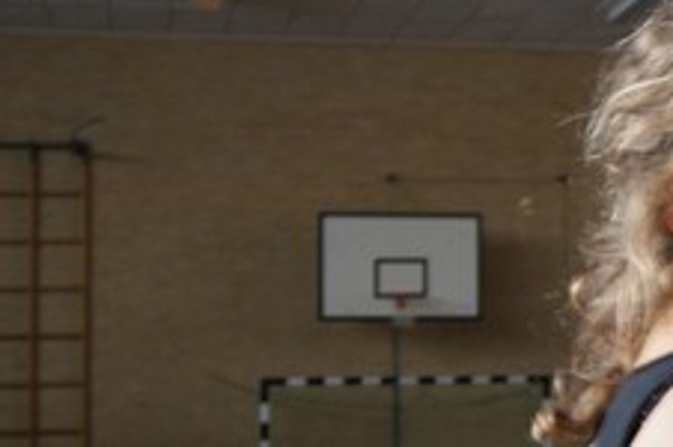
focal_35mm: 112
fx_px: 2091
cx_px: 849
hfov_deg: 17.3
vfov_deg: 12.2
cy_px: 241
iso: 200
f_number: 4.5
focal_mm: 28
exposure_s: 1/50
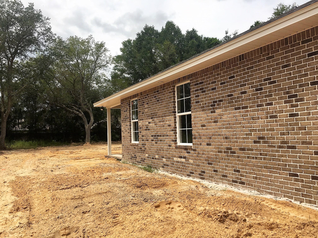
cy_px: 119
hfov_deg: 61.7
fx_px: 266
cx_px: 159
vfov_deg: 48.2
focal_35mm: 29
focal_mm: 4.15
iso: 25
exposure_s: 1/1876
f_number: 2.2
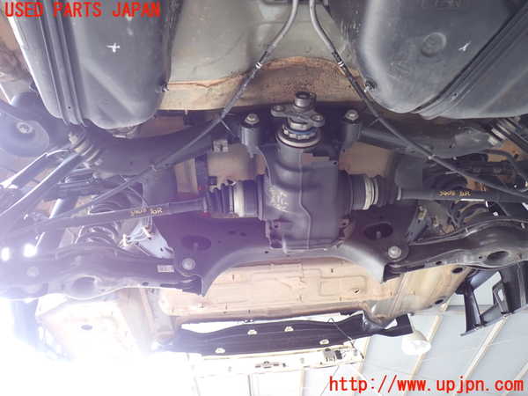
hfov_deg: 60.0
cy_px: 198
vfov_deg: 46.8
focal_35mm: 30
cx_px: 264
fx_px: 458
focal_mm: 5.4
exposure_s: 1/50
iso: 200
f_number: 2.3
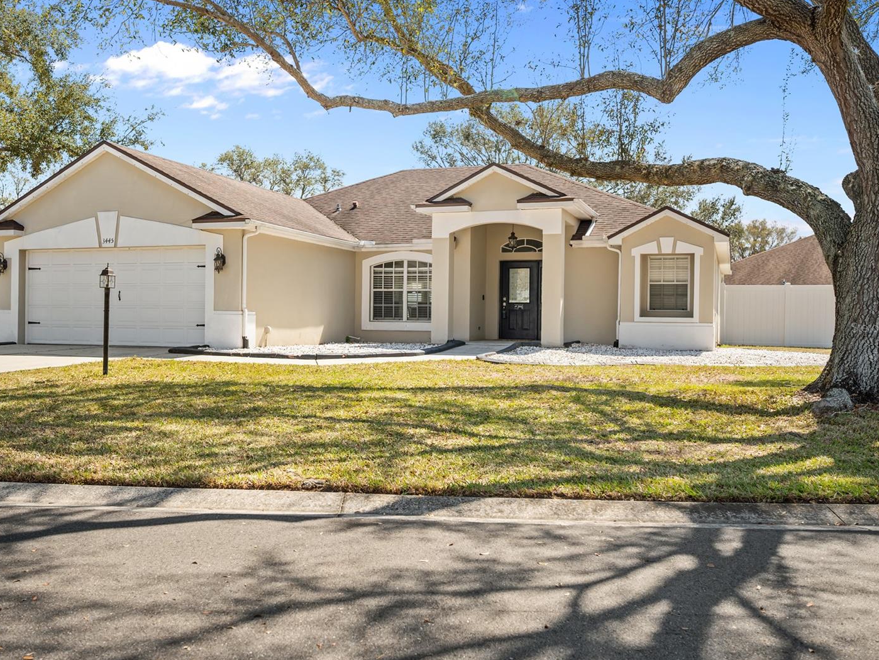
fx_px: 838
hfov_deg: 55.3
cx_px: 404
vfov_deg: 43.0
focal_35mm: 33
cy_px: 327
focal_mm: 30
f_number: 4
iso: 100
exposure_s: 1/400
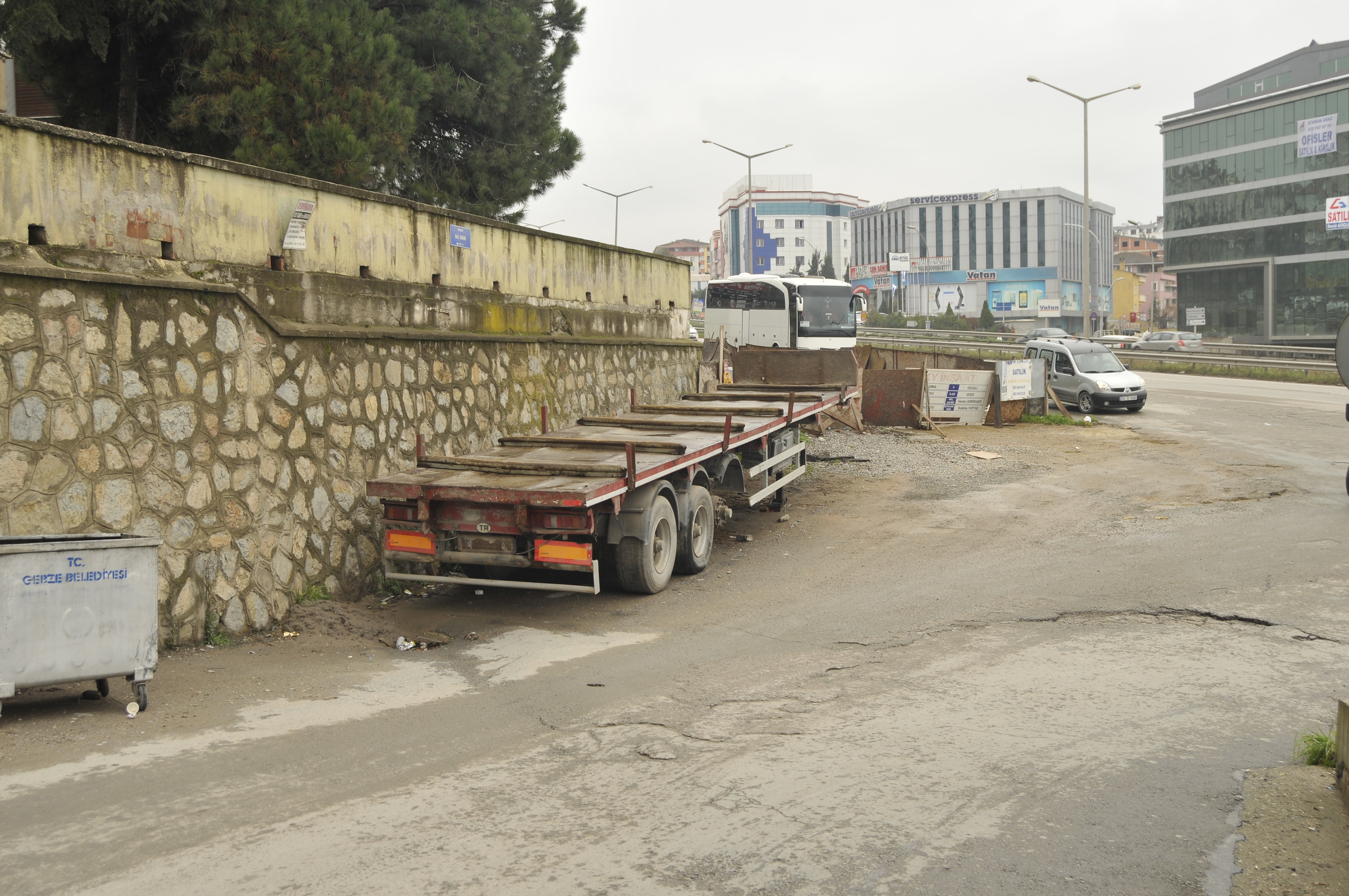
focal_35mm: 34
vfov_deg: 38.3
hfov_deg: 55.2
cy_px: 448
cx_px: 674
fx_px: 1291
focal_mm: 23
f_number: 5.6
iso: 200
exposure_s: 1/125
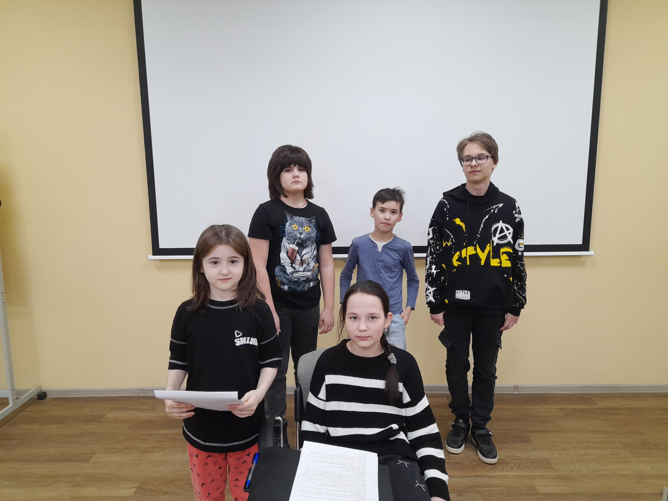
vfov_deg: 54.9
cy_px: 250
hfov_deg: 69.4
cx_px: 334
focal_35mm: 25
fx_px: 482
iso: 100
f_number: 2
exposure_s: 1/60
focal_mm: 4.6
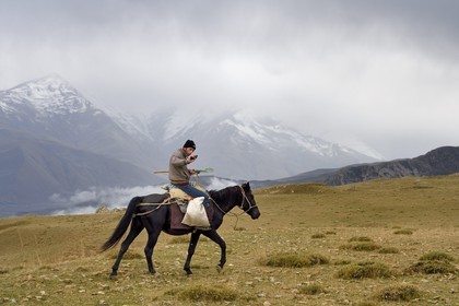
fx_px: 829
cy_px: 153
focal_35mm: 65
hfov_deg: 31.0
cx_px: 230
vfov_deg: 20.9
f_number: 13
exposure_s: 1/320
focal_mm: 65
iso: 400
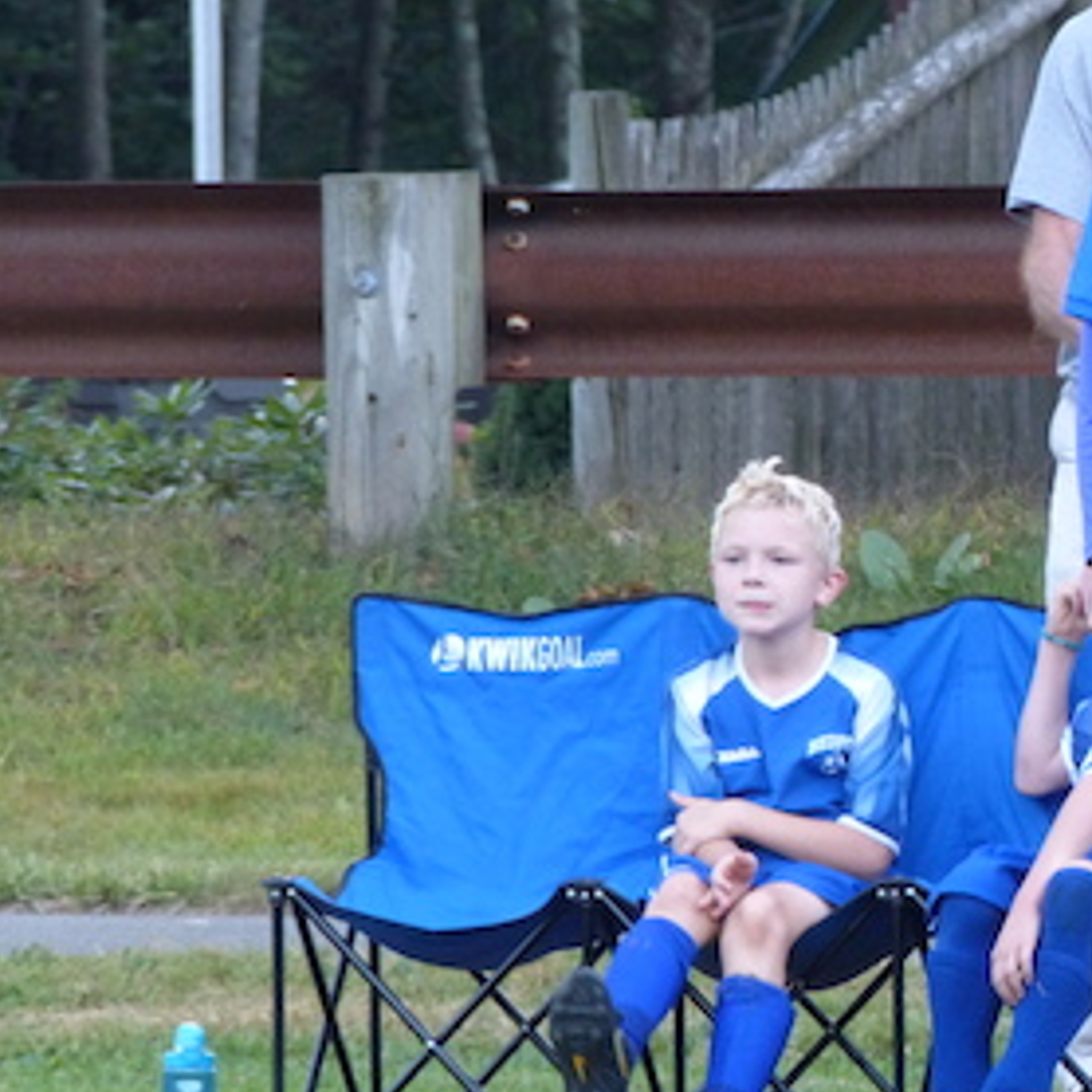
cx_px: 795
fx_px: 36333
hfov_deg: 1.7
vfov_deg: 1.7
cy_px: 707
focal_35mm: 1018
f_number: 5
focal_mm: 108
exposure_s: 1/50
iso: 400
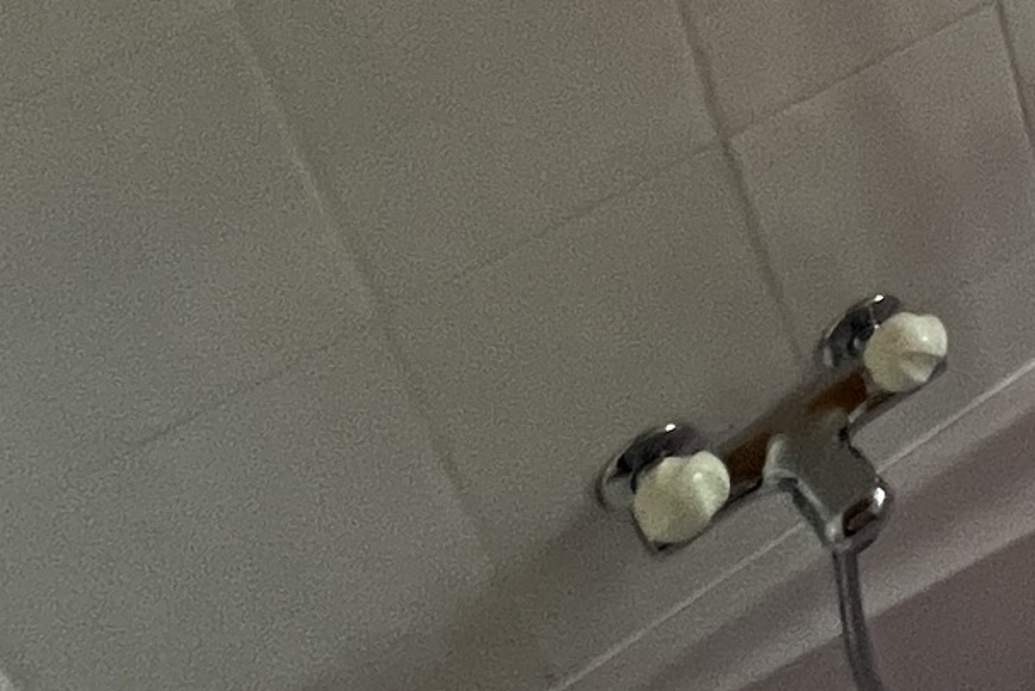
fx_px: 1639
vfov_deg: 19.0
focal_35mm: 57
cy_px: -502
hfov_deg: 21.7
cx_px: 1874
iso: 400
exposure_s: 1/60
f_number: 1.8
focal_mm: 1.57
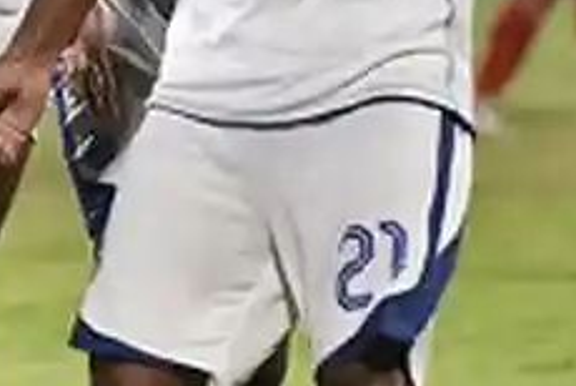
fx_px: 10846
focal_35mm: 677
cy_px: -13
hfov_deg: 3.0
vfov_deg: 2.0
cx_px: -83
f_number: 2.8
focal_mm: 130
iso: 500
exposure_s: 1/640
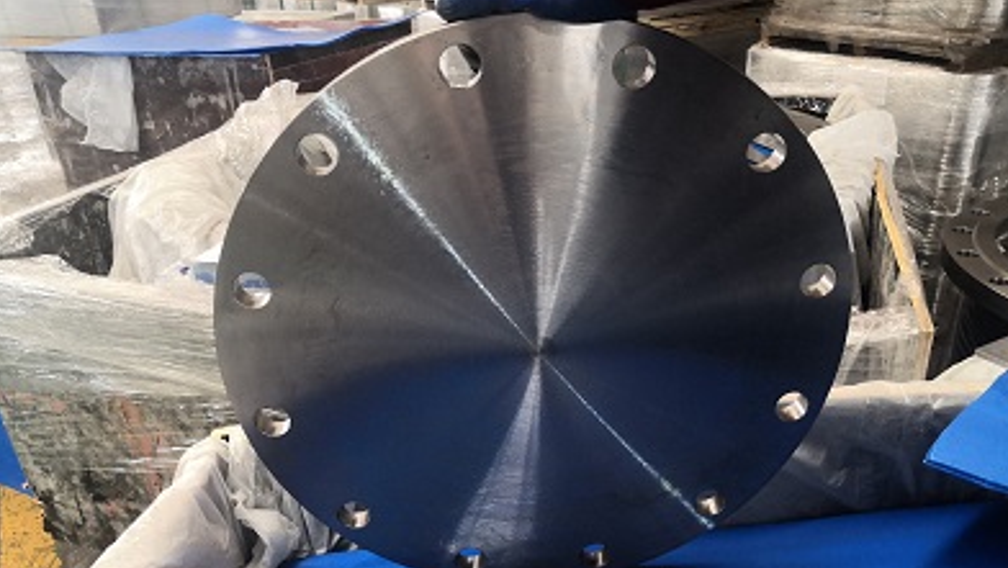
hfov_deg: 64.3
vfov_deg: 38.8
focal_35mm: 30
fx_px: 802
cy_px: 355
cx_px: 512
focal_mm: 3.95
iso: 320
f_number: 1.8
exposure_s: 1/25
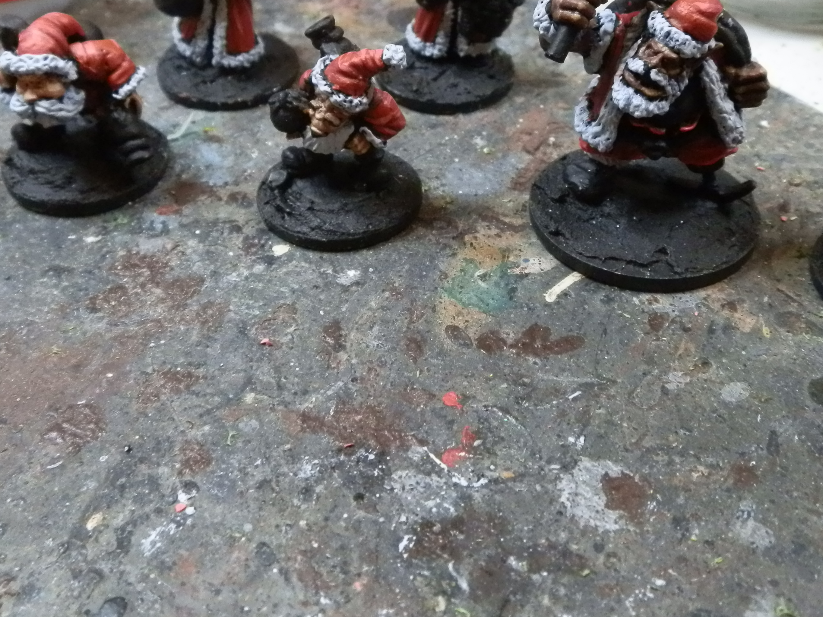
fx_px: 1046
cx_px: 447
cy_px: 161
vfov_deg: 32.3
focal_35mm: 44
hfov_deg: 42.9
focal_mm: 5
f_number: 3.1
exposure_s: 1/100
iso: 400
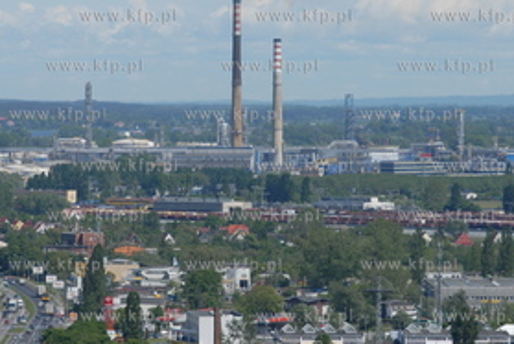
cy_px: 191
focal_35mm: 430
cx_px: 193
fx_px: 6149
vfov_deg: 3.2
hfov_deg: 4.8
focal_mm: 200
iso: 100
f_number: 8
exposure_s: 1/320
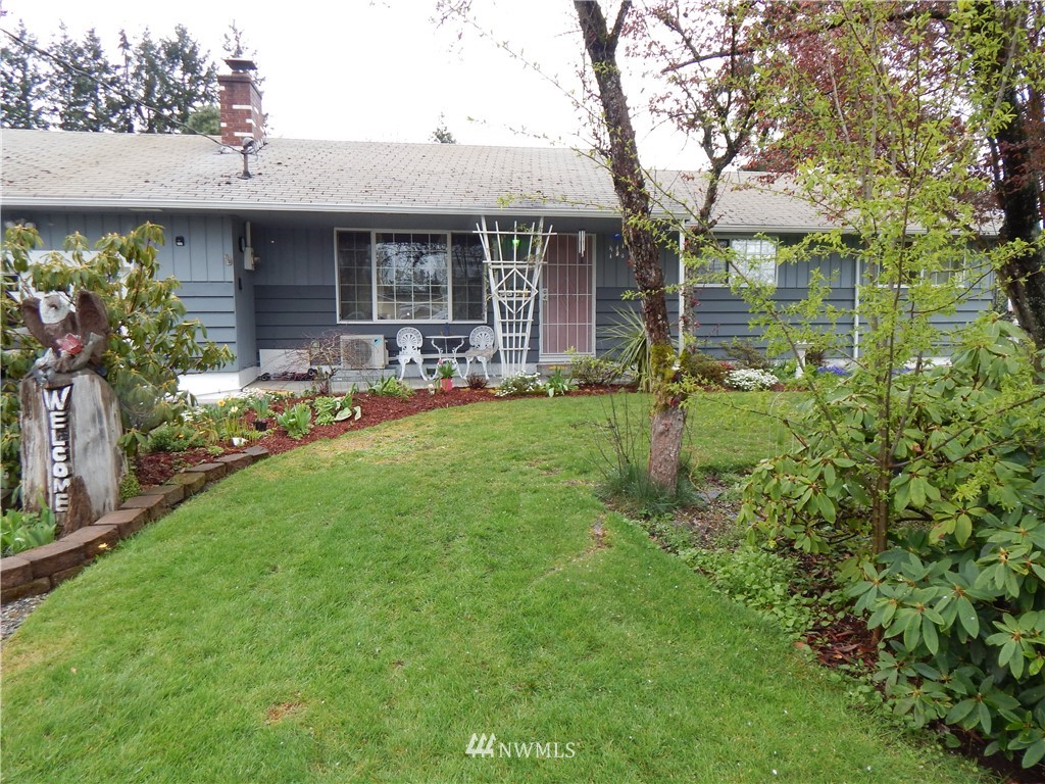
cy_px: 392
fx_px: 664
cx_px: 522
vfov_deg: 61.1
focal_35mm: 22
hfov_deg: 76.4
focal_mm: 4
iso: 125
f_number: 3
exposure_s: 1/320
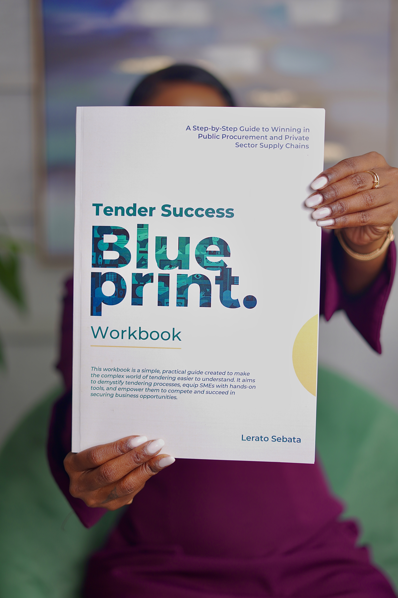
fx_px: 829
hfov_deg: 27.0
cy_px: 299
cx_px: 199
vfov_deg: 39.6
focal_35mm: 50
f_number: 1.8
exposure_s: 1/125
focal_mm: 50
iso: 200
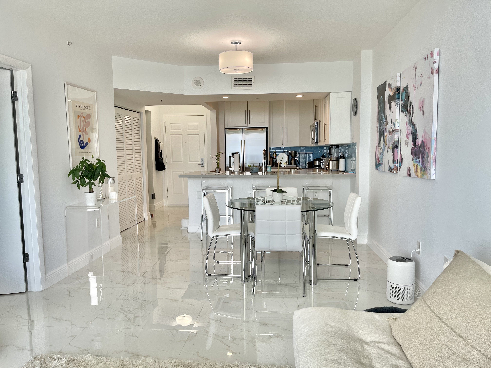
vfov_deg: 53.1
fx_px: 369
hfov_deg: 67.3
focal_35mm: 26
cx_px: 246
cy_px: 184
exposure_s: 1/129
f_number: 1.6
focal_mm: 5.1
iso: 32
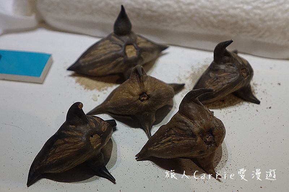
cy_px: 96
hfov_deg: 31.0
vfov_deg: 20.9
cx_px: 144
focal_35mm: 65
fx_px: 522
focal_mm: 23.79
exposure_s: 1/80
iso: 640
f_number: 2.8
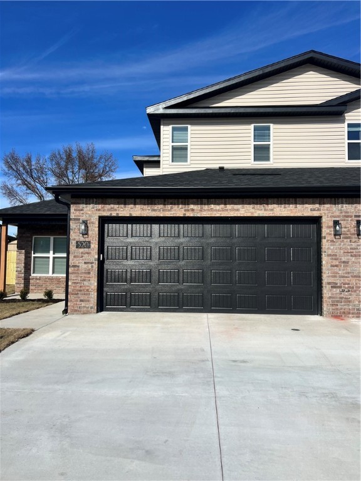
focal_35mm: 26
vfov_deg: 67.3
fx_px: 362
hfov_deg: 53.1
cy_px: 240
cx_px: 180
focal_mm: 5.7
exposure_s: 1/6211
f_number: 1.5
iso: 50
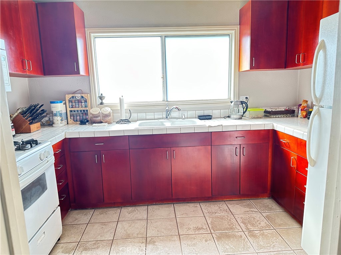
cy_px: 128
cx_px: 170
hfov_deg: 71.6
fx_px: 236
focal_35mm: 24
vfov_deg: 56.8
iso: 125
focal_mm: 6.86
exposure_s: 1/134
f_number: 1.78
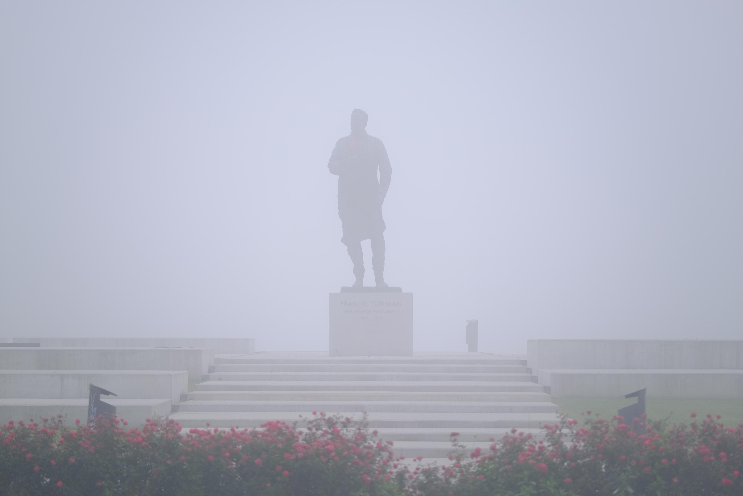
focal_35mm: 210
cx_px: 372
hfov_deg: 9.8
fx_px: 4334
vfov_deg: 6.5
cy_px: 248
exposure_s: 1/640
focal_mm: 140
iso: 200
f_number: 2.8
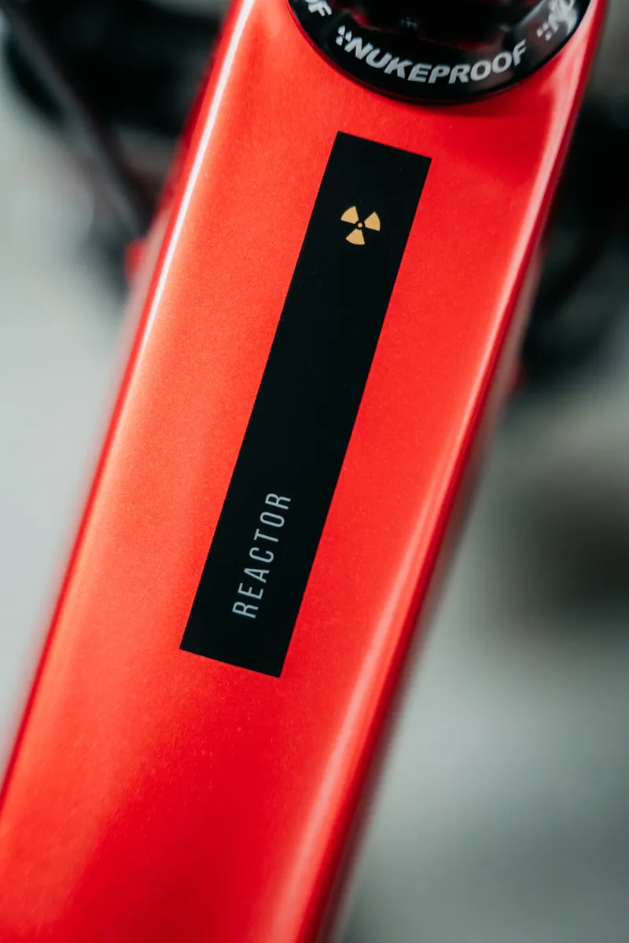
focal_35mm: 70
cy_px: 472
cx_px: 314
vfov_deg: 28.8
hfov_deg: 19.5
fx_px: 1834
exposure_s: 1/125
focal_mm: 70
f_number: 2.8
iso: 1600
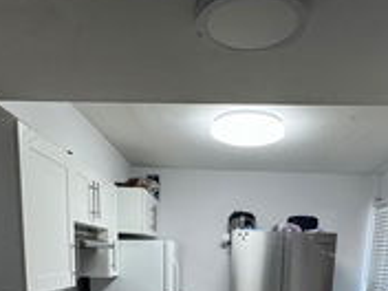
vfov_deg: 34.6
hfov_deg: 53.9
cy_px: 337
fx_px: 381
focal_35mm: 34
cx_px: 208
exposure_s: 1/60
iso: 250
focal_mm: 2.22
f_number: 2.2
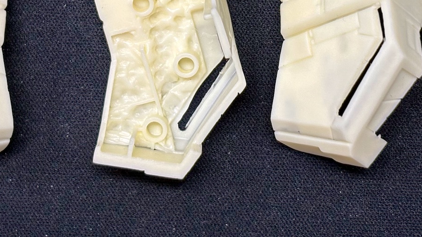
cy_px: 0
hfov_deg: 17.9
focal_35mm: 120
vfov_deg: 10.0
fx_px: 1343
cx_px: 236
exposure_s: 1/60
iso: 32
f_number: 1.6
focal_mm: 5.96
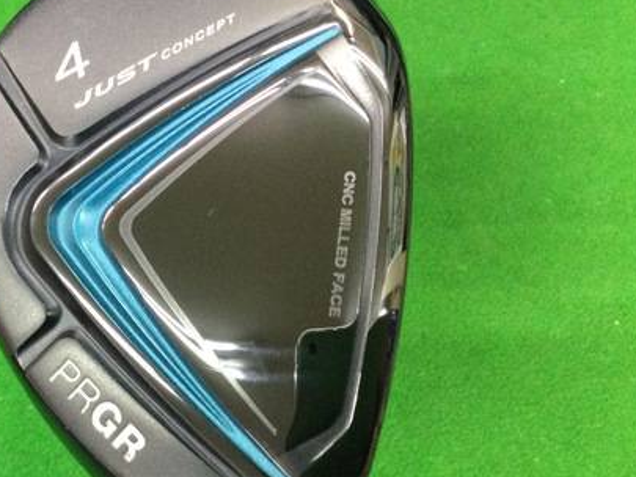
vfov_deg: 29.6
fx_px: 901
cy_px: 276
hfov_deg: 37.9
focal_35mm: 49
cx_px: 155
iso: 200
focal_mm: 3.3
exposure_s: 1/30
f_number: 2.4
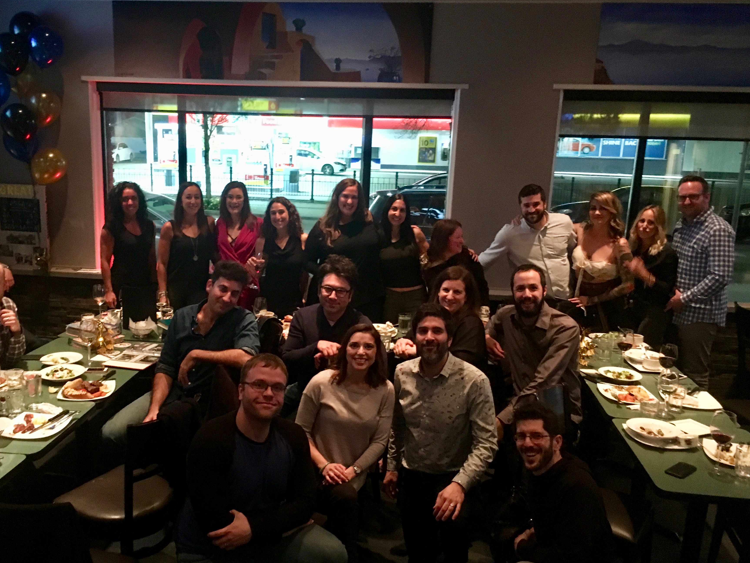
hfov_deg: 53.7
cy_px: 310
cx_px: 313
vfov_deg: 41.7
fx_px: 737
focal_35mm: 34
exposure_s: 1/15
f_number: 2.2
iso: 640
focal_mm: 4.15
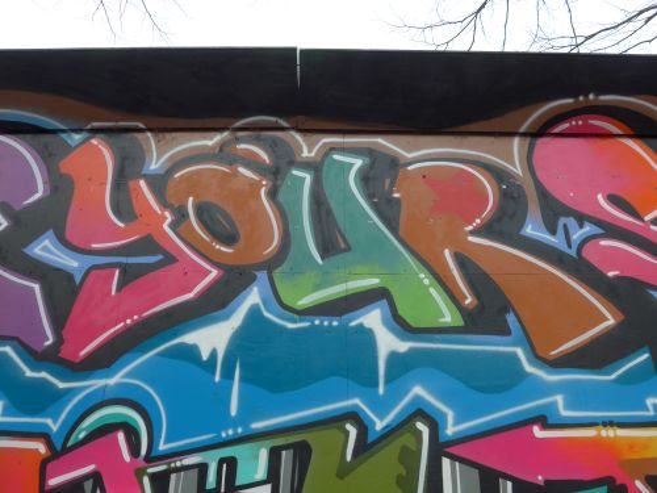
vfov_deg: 48.2
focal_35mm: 29
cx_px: 328
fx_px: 550
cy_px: 246
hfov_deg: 61.7
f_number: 2.8
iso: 80
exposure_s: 1/250
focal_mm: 6
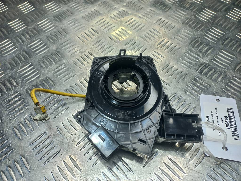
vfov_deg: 54.9
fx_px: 174
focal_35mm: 25
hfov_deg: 69.4
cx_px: 120
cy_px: 90
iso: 40
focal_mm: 4.6
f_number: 1.8
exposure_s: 1/100
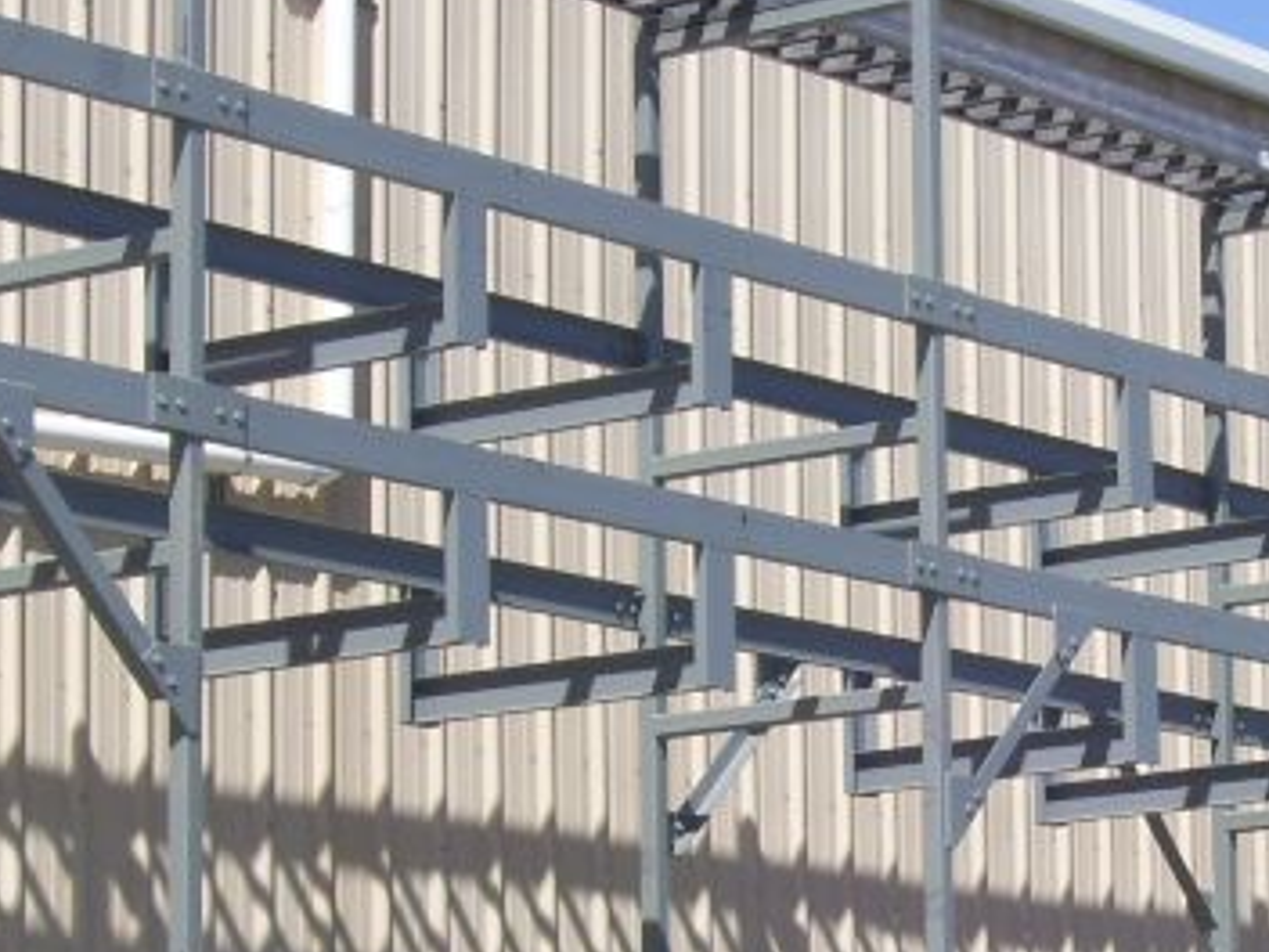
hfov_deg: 12.4
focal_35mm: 159
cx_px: 959
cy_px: 808
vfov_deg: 9.3
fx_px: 5829
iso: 80
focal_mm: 11.6
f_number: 6.7
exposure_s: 1/400
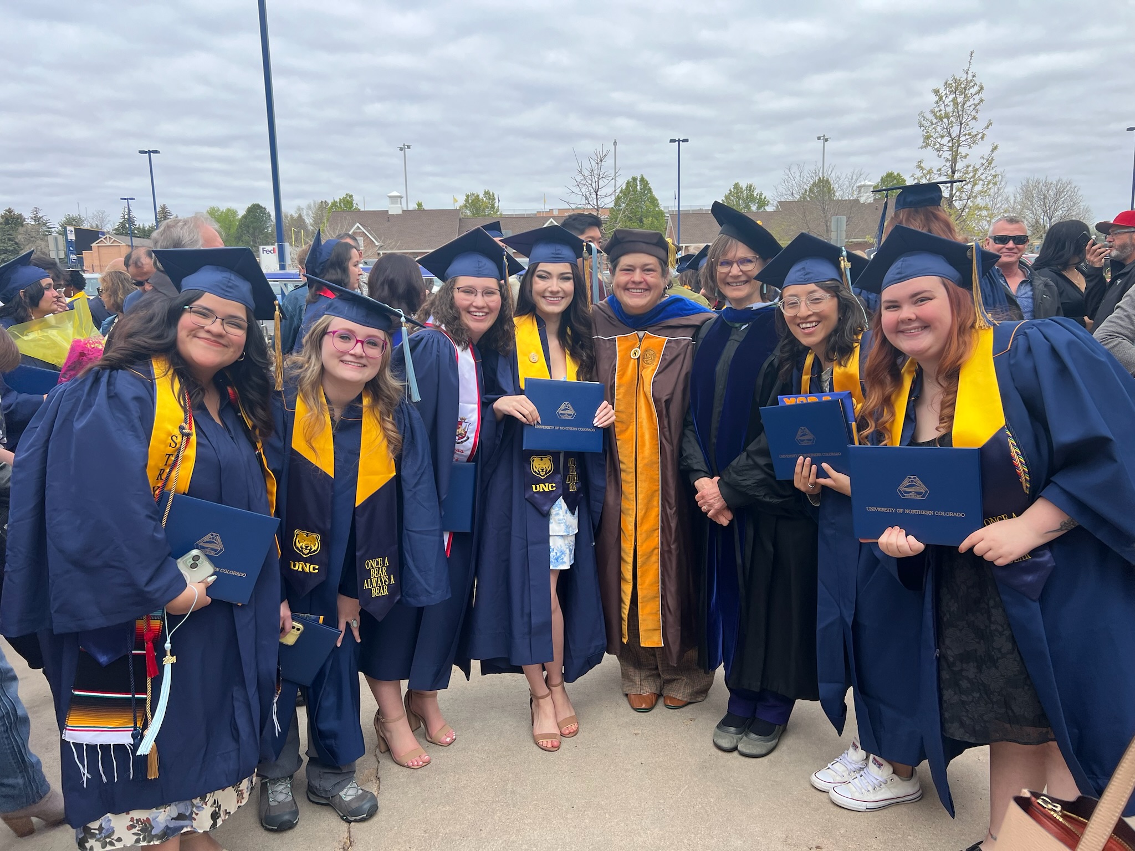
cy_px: 426
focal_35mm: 26
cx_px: 568
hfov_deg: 67.3
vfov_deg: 53.1
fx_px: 852
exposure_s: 1/1511
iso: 50
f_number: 1.5
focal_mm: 5.7
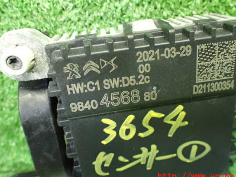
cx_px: 126
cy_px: 85
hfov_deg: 55.3
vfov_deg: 43.0
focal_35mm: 33
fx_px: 225
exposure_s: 1/50
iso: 800
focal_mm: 5.4
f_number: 2.3
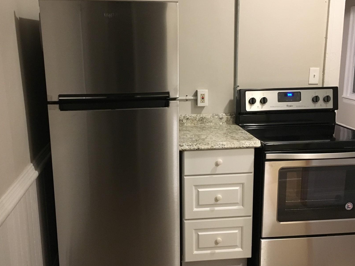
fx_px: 379
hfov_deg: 50.1
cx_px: 176
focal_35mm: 37
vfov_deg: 38.7
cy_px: 130
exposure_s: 1/15
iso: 250
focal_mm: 4.15
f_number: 2.2
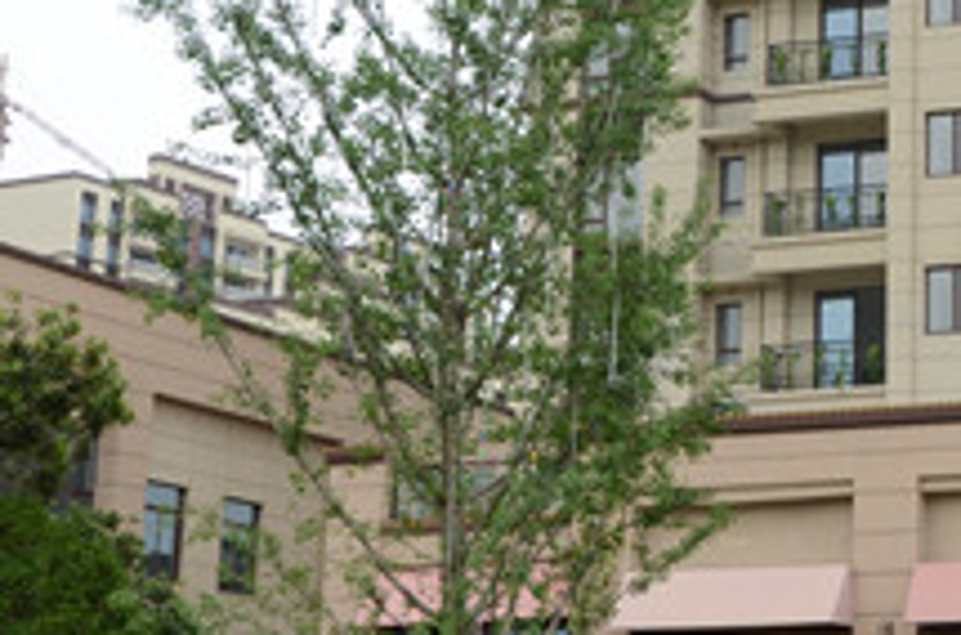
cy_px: 183
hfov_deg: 21.6
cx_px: 1082
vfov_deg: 15.2
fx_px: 2369
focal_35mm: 89
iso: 100
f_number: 7.1
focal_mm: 22
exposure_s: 1/200
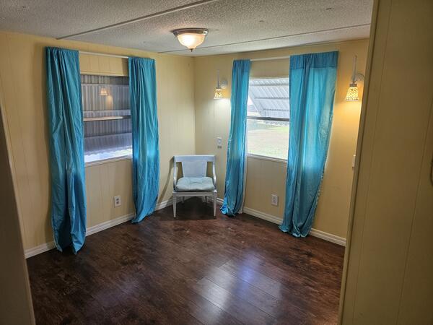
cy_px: 162
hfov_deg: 73.9
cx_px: 216
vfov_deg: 58.9
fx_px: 288
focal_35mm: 23
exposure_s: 1/120
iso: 160
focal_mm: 6.3
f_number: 1.7
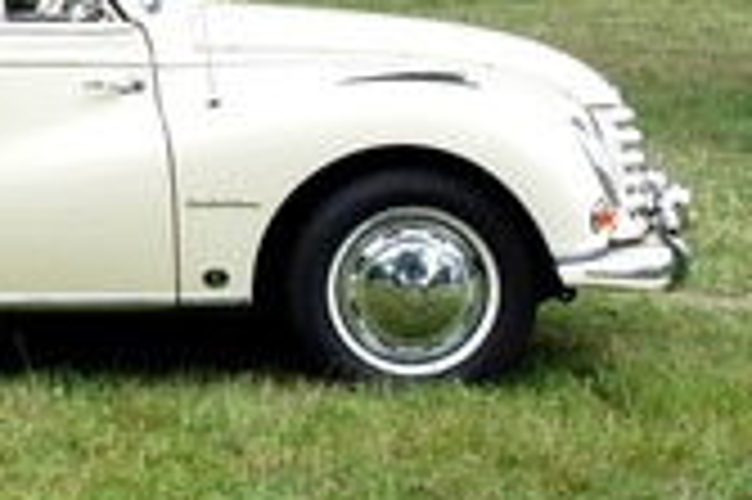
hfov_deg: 13.6
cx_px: -311
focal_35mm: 144
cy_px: 23
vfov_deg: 9.5
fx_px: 3005
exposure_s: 1/100
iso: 125
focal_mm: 14.75
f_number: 5.6
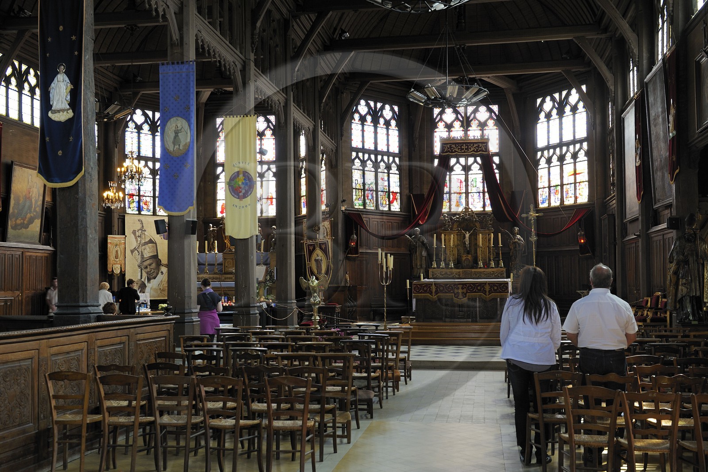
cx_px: 354
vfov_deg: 35.0
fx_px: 747
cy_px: 236
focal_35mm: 38
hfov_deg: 50.7
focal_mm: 38
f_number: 4.5
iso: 400
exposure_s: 1/20
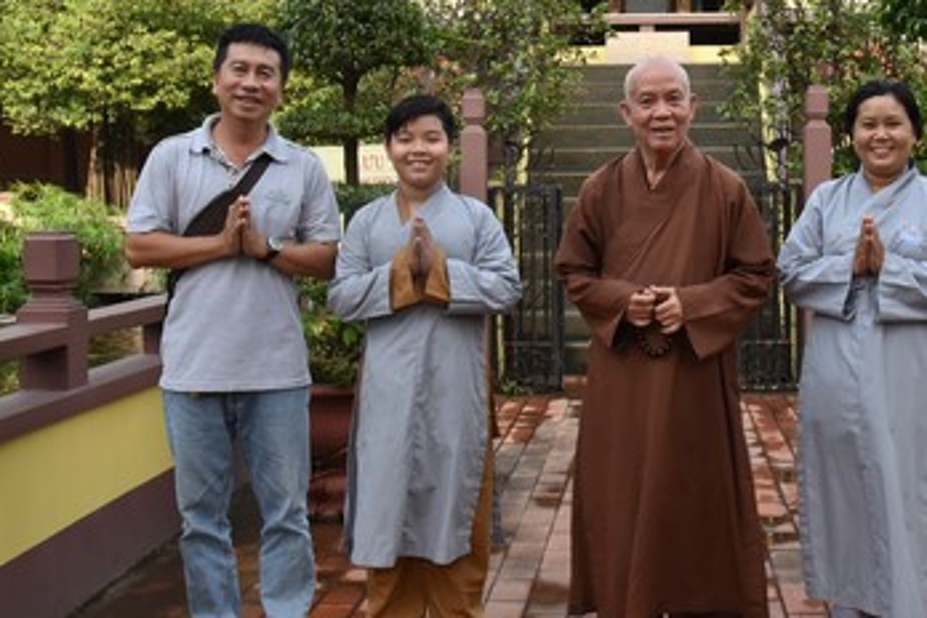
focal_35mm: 56
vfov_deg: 24.1
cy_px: 197
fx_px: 1442
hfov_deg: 35.3
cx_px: 621
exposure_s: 1/400
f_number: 10
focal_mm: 30
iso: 1600
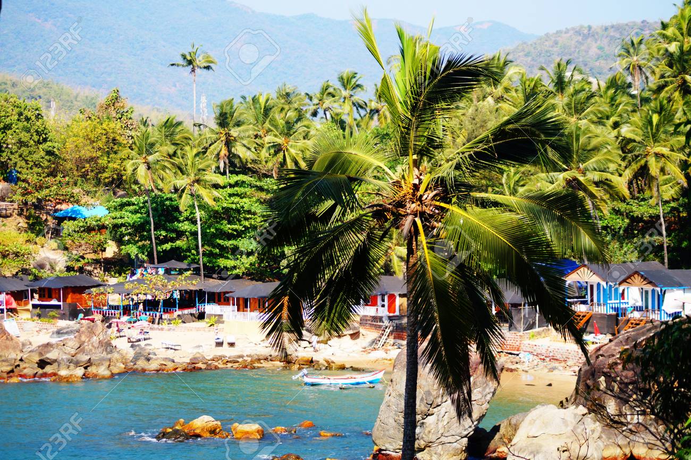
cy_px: 230
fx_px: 2158
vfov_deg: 12.2
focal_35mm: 112
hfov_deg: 18.2
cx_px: 346
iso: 100
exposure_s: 1/640
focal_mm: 75
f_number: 4
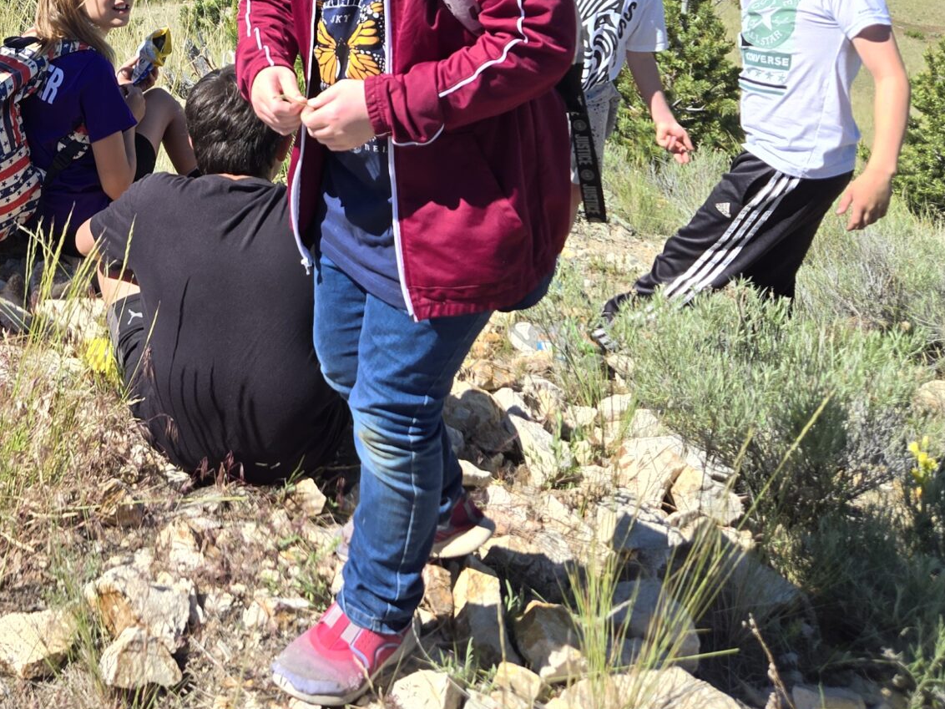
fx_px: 1420
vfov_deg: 26.3
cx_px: 93
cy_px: -31
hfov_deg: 34.7
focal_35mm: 52
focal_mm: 5.4
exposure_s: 1/1258
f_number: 1.8
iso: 25
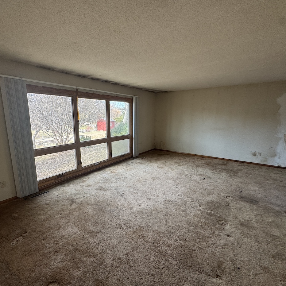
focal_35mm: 17
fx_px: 159
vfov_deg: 84.0
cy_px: 146
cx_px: 128
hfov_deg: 83.7
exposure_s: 1/99
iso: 80
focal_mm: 2.22
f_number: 2.2
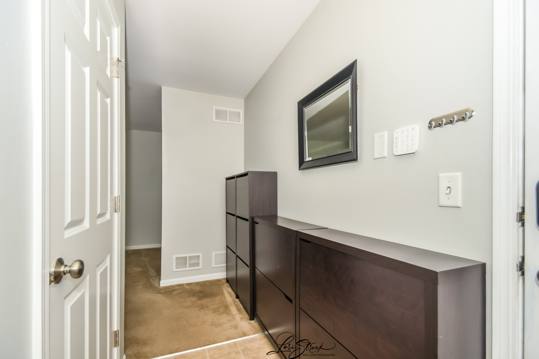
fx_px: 225
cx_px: 270
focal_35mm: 15
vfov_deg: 77.3
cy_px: 180
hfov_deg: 100.4
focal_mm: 10
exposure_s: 1/1250
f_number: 8
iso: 400
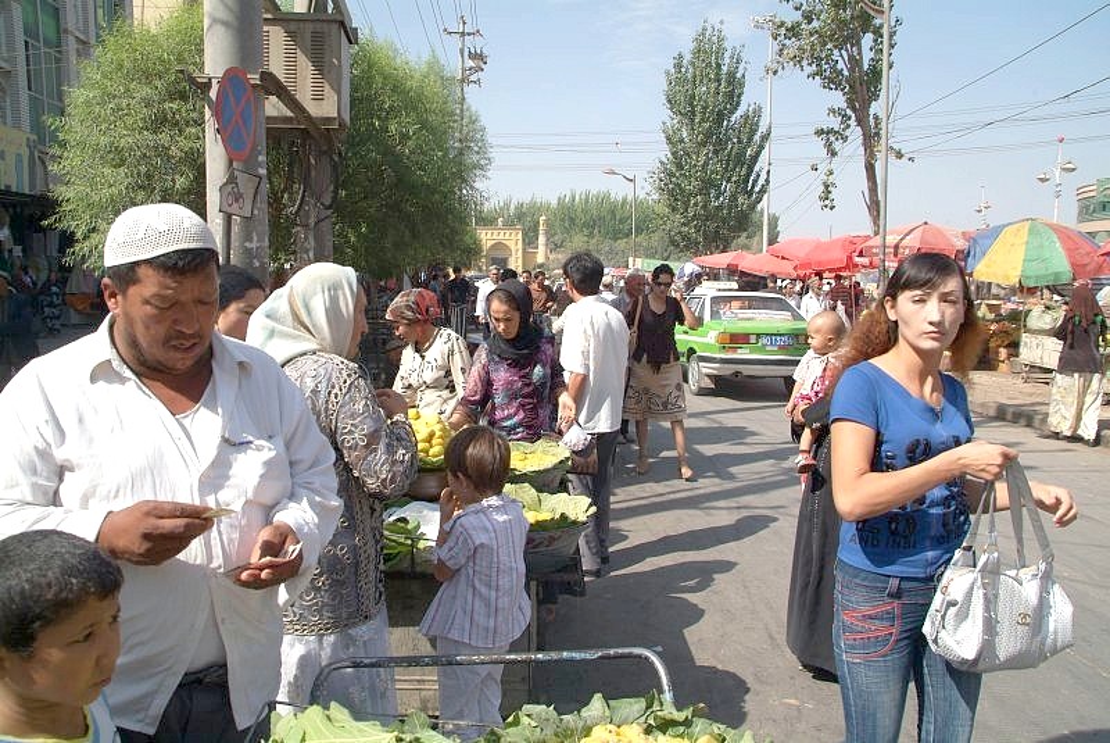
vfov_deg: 48.0
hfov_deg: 67.3
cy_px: 372
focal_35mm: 27
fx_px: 833
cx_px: 555
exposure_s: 1/250
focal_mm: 18
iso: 200
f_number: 8
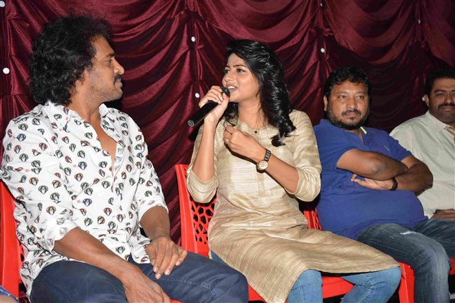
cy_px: 152
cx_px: 228
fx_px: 695
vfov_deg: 24.6
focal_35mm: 55
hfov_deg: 36.2
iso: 200
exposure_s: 1/125
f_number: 5.6
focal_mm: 55
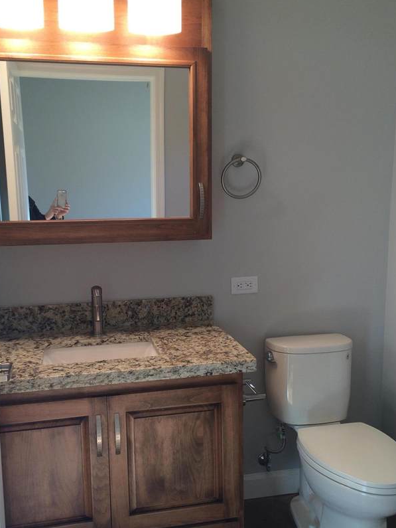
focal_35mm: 35
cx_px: 176
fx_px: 533
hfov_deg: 40.7
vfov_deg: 52.6
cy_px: 284
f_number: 2.2
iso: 40
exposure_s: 1/60
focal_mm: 4.15
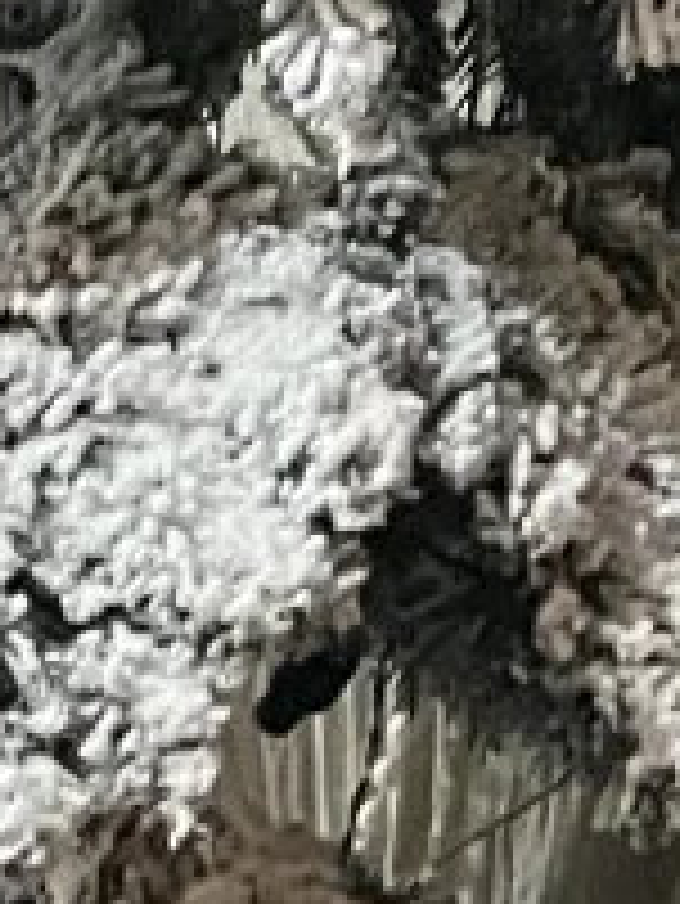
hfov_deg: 7.0
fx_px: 4867
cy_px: 3216
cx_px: -1473
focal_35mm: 186
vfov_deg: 8.1
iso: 640
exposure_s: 1/25
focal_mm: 5.1
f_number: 1.6
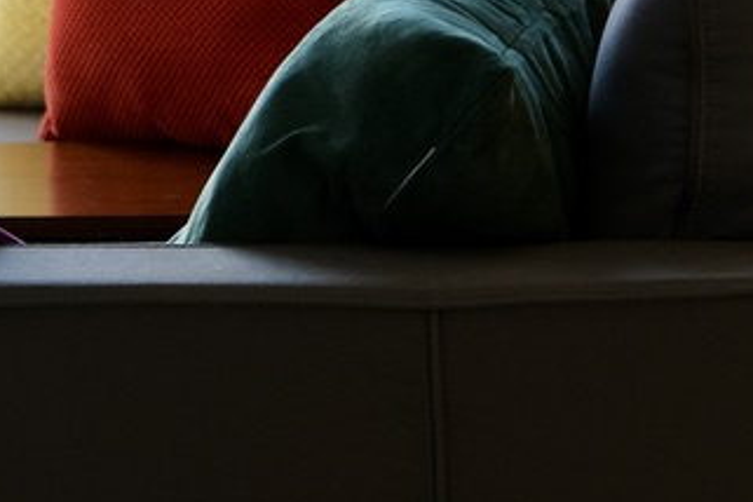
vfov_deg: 3.8
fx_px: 7634
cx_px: 249
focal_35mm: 365
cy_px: -101
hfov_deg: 5.6
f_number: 5
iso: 160
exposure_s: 1/42
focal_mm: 72.1
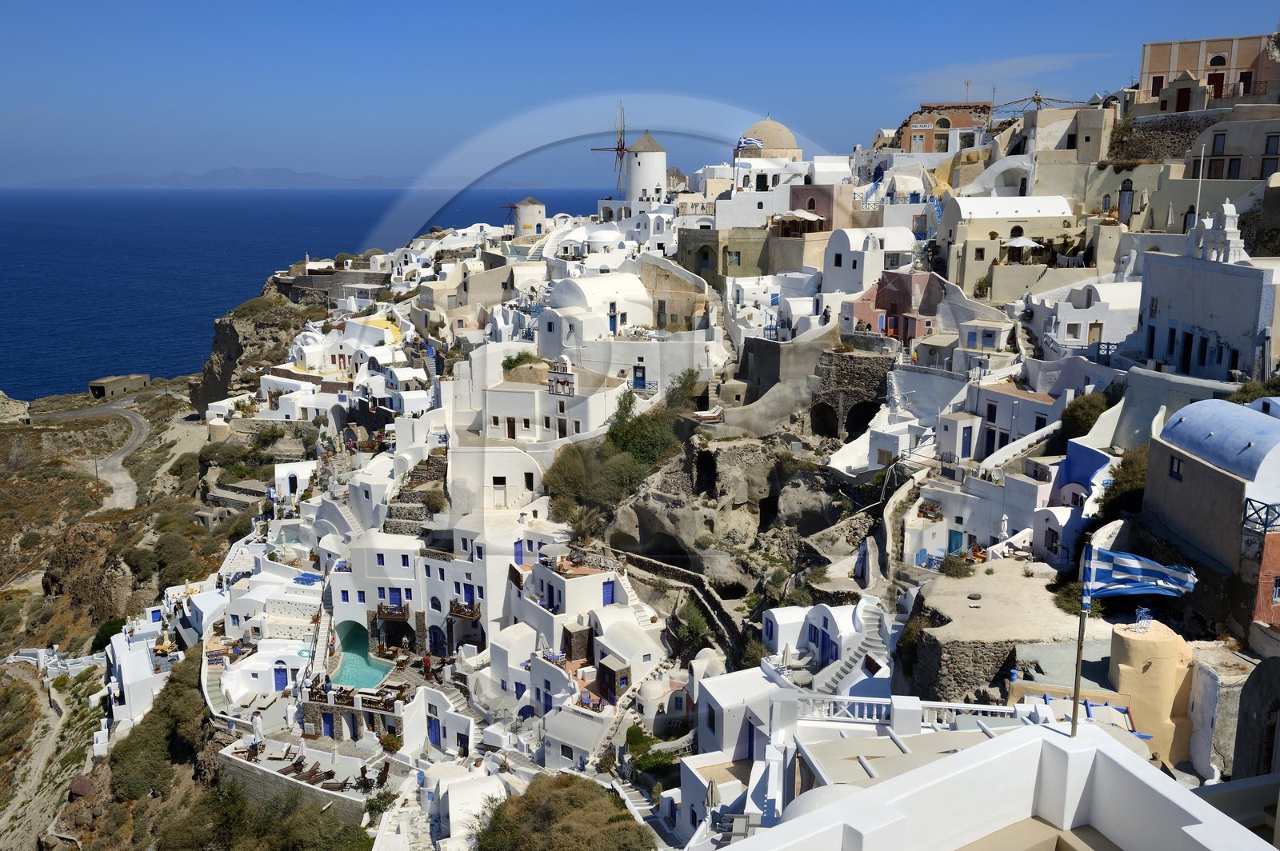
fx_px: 1137
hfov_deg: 58.8
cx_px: 640
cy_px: 426
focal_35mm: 32
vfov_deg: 41.0
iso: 100
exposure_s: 1/320
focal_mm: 32
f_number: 10
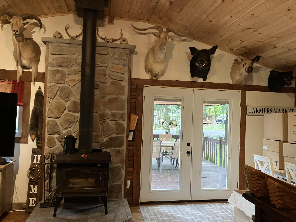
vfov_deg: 49.7
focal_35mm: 28
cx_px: 148
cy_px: 111
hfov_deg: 63.4
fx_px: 239
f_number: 1.8
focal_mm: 3.99
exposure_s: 1/30
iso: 320
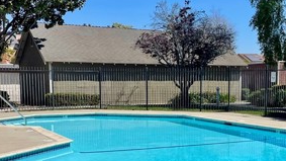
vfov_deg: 18.6
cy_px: 135
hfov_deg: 32.6
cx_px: 188
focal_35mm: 64
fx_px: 485
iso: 32
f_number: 1.6
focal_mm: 4.2
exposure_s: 1/9091
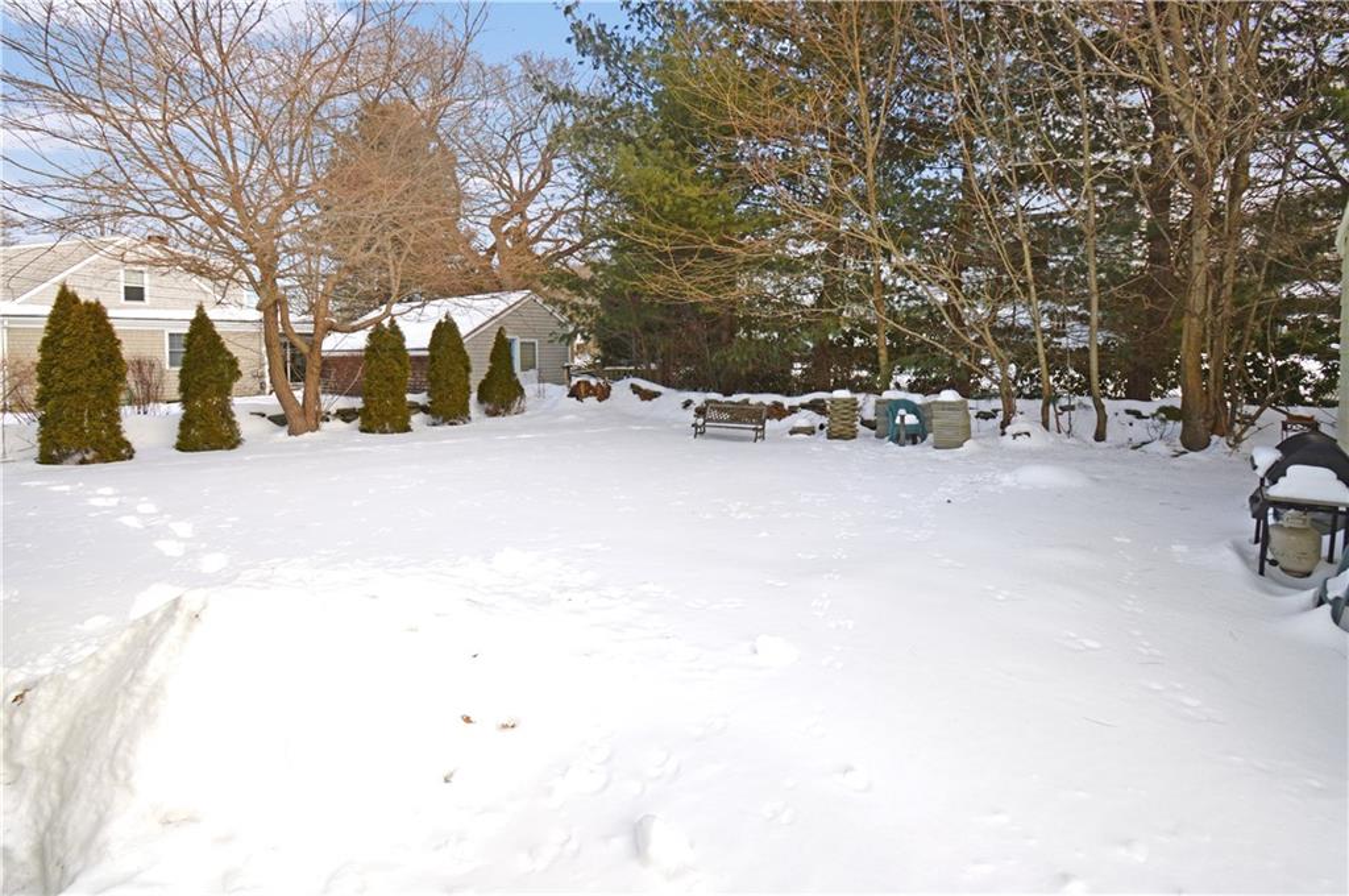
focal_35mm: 15
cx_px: 674
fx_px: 561
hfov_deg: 100.5
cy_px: 448
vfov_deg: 77.2
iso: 100
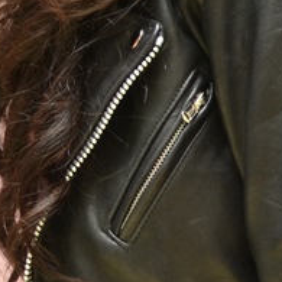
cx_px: -137
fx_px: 2894
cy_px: -85
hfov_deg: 5.5
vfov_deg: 5.5
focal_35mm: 314
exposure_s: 1/25
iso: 400
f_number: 5.3
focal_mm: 40
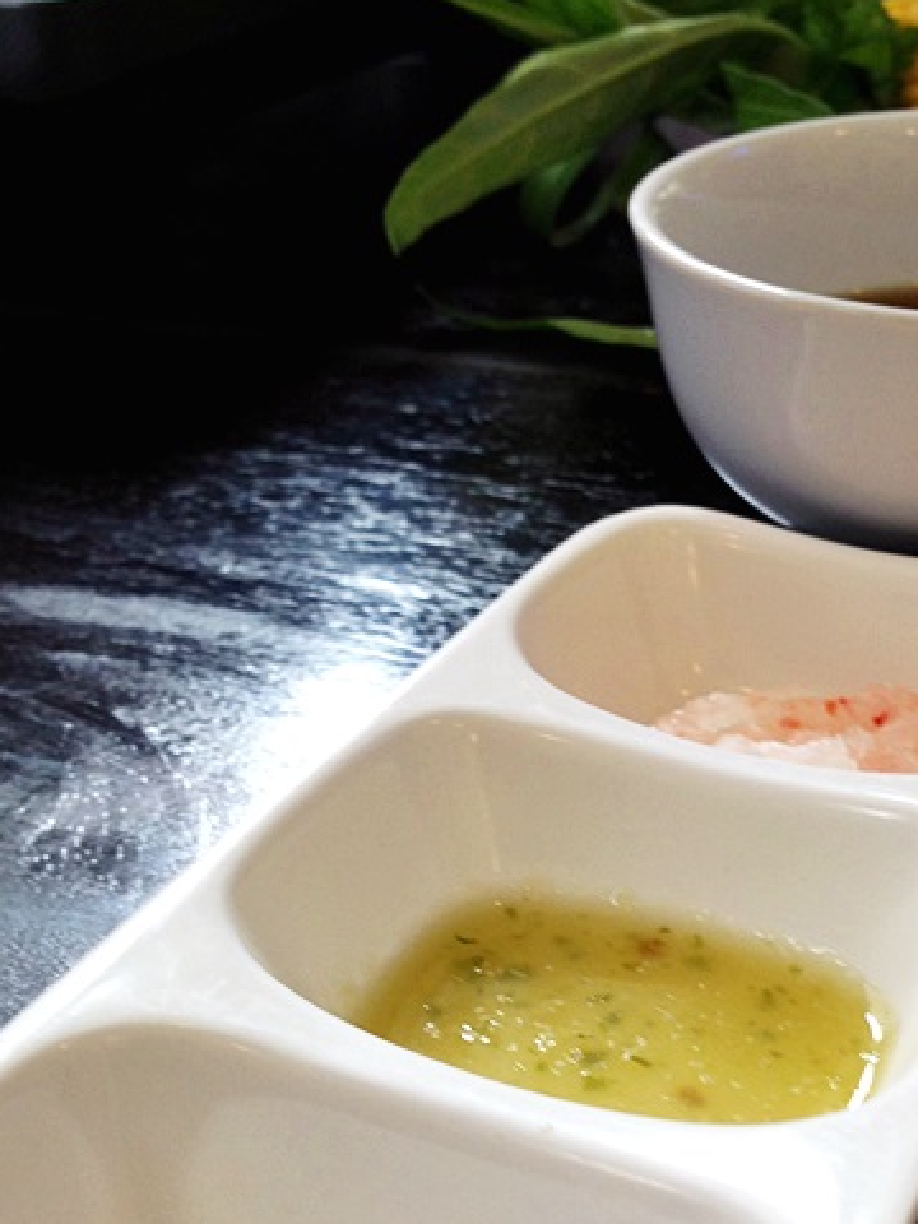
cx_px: 625
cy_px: 724
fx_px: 1945
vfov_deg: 34.8
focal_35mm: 55
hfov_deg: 26.4
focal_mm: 4.12
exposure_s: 1/20
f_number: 2.4
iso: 50
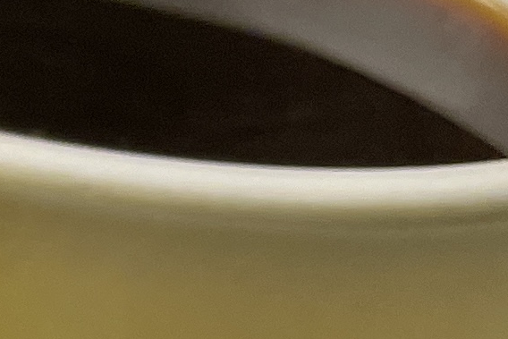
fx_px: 2710
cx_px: -1080
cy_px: 737
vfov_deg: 6.9
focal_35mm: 192
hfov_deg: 8.6
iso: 64
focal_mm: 4.2
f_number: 1.6
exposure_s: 1/60
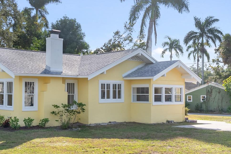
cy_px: 84
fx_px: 327
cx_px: 42
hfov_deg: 37.3
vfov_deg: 26.5
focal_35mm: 51
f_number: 2.8
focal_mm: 31
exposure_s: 1/3200
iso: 160
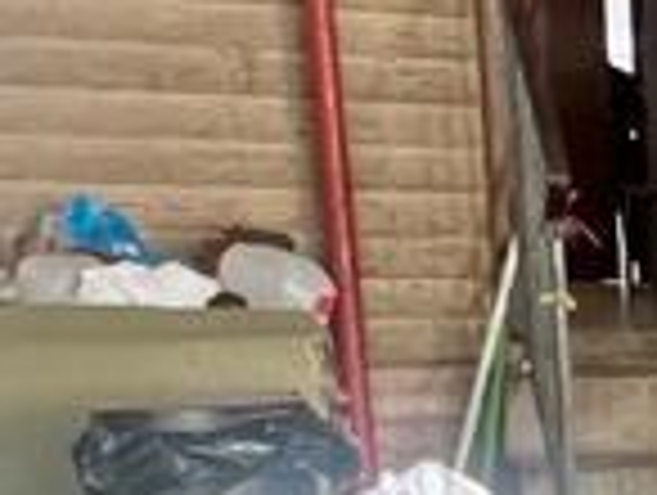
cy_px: 684
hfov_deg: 17.4
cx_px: 1188
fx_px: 1730
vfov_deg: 15.3
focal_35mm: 91
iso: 320
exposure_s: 1/60
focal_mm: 1.57
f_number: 1.8
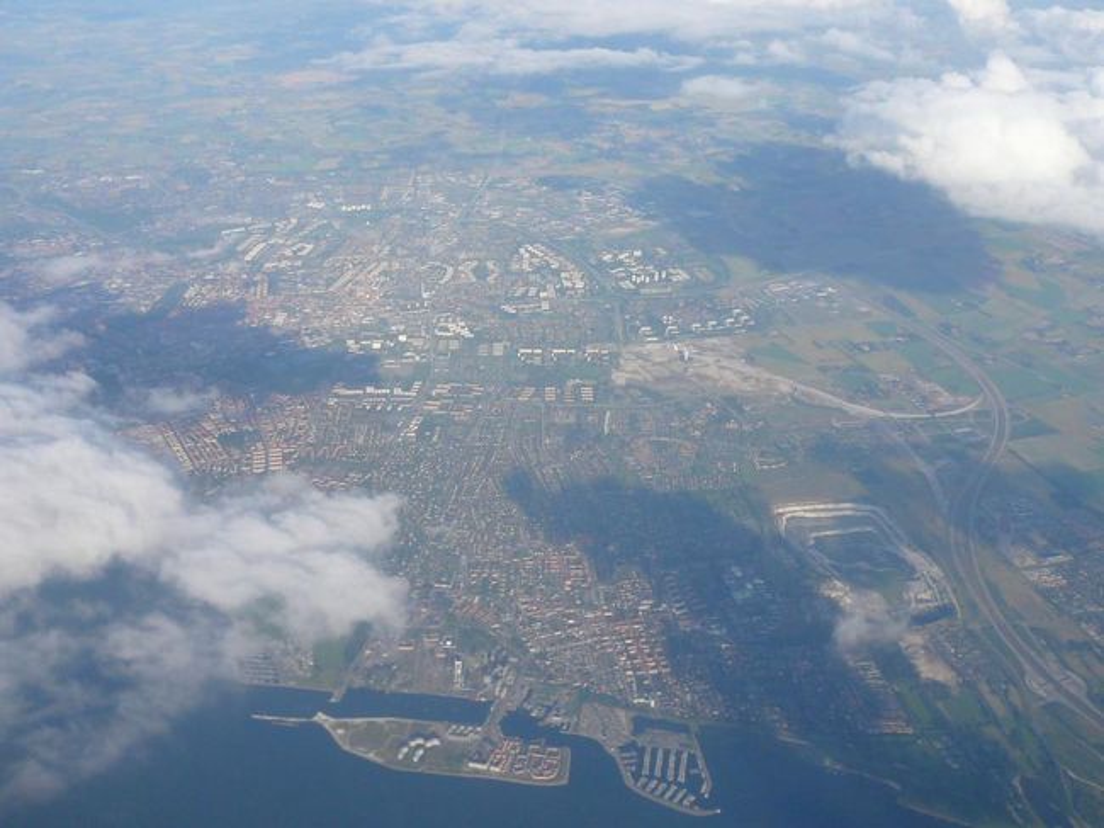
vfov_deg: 39.6
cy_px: 414
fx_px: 1148
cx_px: 552
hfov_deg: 51.4
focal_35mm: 36
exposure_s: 1/200
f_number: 8
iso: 100
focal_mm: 4.9
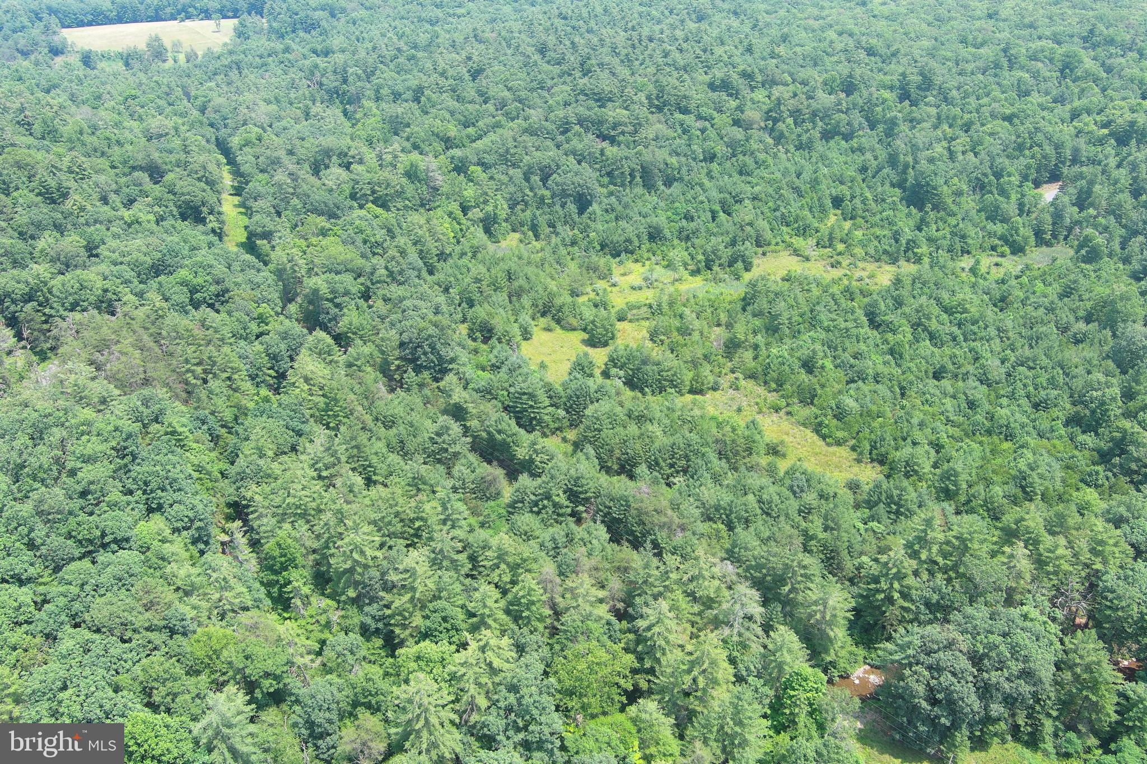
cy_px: 382
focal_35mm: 29
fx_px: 924
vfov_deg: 45.0
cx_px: 574
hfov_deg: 63.7
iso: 100
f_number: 2.8
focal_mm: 10.57
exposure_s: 1/276
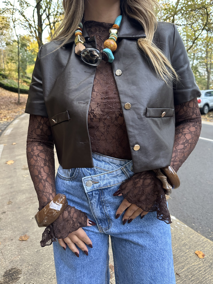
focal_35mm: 24
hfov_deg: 56.8
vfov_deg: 71.6
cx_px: 106
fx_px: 197
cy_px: 142
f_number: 1.78
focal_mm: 6.86
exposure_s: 1/60
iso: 640
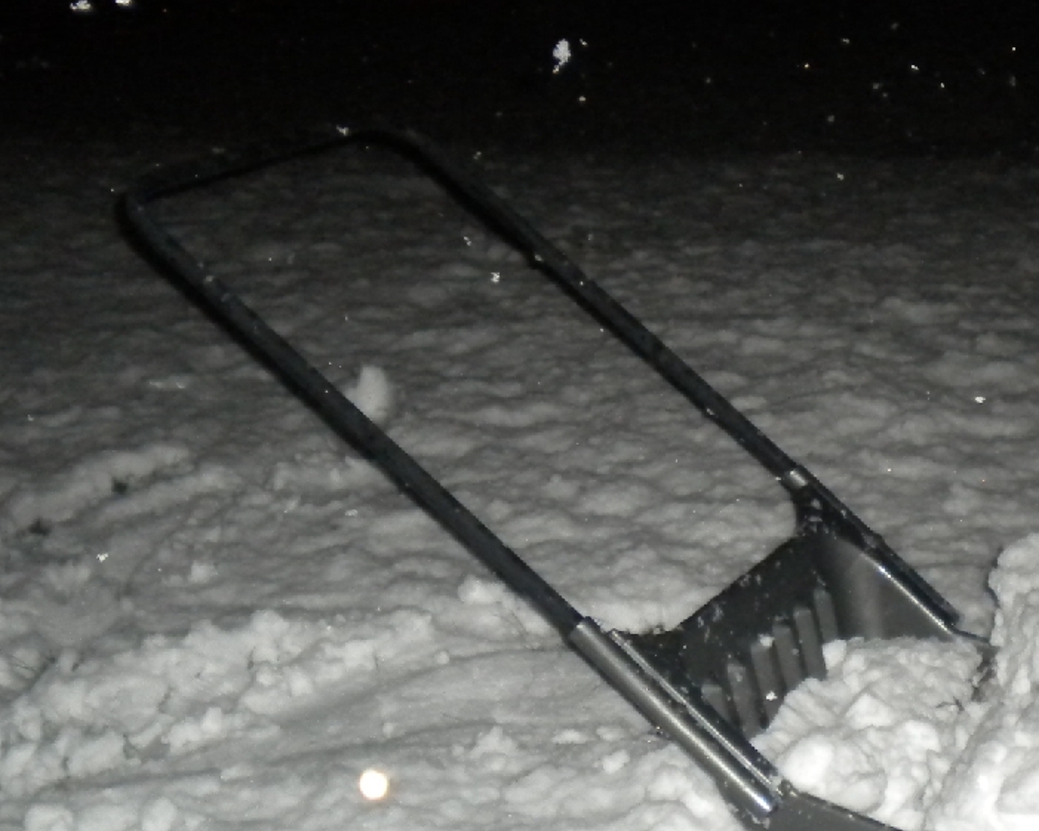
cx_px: 752
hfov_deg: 28.8
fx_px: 1999
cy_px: 400
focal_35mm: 65
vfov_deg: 23.5
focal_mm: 6.3
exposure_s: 1/30
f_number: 3.1
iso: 400
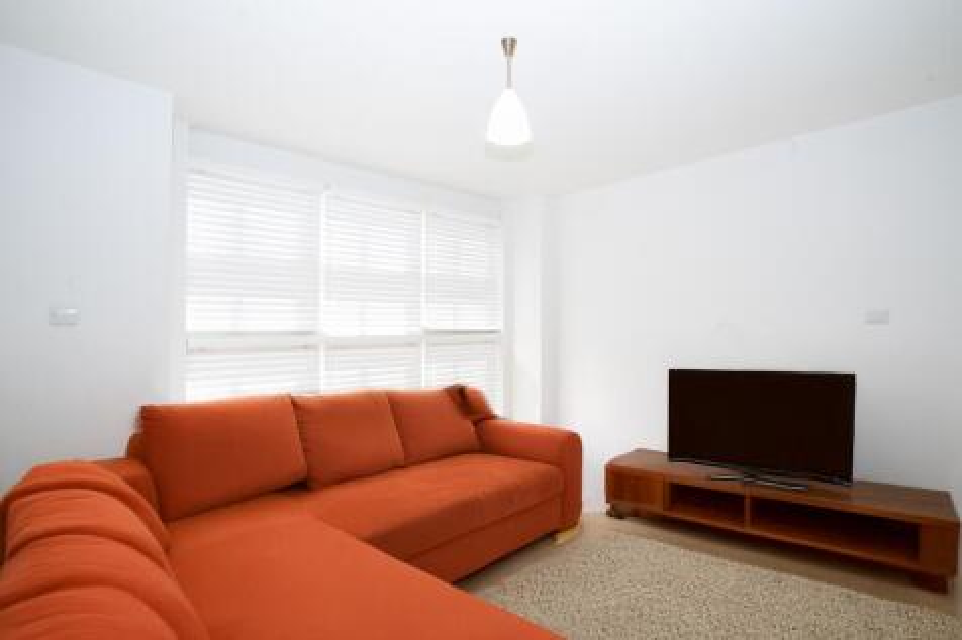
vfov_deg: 73.7
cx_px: 481
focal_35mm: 16
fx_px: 427
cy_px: 320
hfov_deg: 96.8
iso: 320
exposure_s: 1/250
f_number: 10
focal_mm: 16
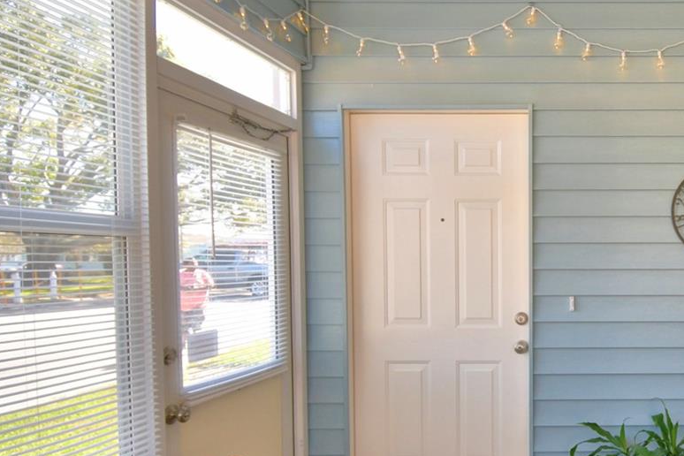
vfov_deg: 42.0
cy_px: 286
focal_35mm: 31
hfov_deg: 52.9
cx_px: 616
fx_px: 589
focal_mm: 10
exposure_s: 1/125
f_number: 4.5
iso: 200
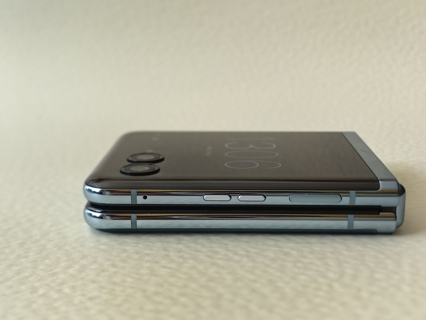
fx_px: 665
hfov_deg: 35.5
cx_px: 213
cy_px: 160
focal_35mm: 54
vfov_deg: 27.0
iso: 200
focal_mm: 6.35
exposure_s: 1/99.5
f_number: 2
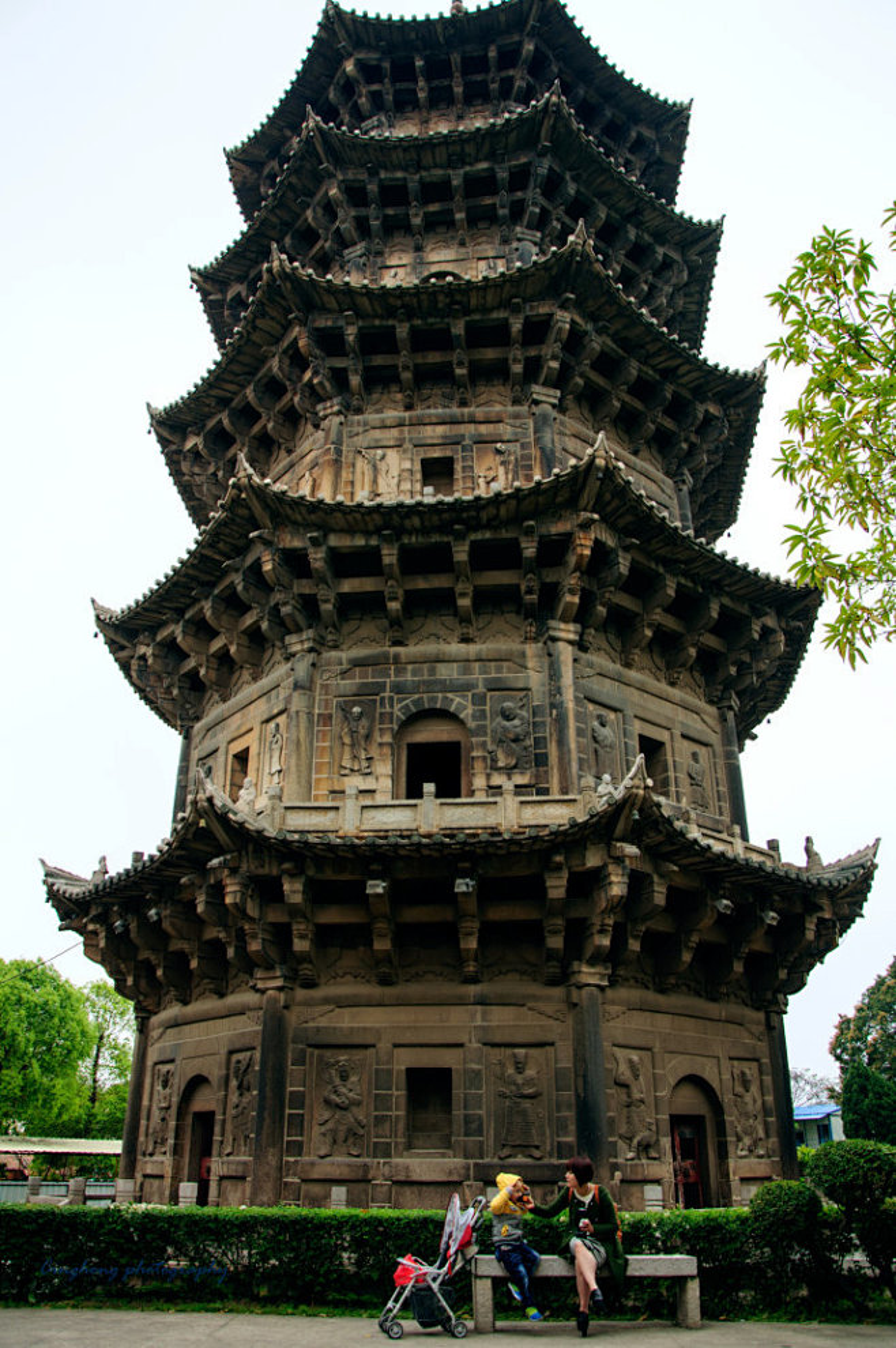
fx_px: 1010
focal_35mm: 27
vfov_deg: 67.4
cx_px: 448
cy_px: 674
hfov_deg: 47.8
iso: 200
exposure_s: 1/200
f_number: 5.6
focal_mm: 18
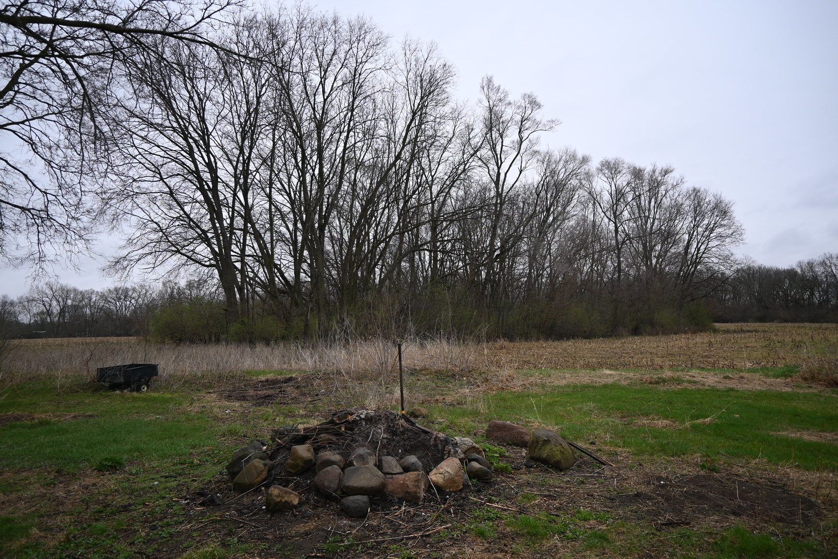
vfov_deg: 53.1
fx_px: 559
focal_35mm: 24
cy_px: 280
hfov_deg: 73.7
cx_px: 419
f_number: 3.5
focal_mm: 16
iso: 100
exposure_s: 1/320
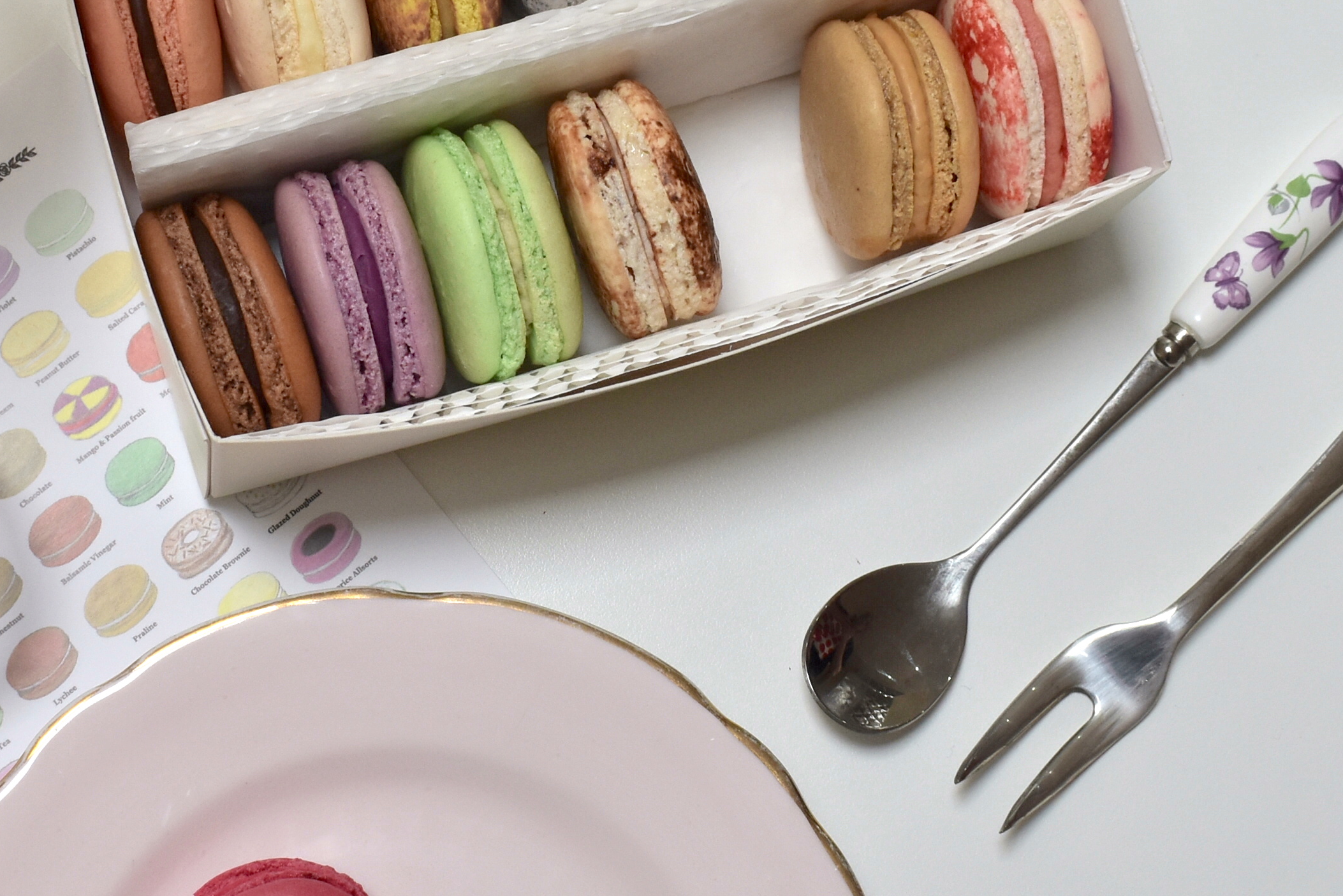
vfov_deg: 17.0
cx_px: 457
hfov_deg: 25.2
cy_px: 338
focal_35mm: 80
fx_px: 2987
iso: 360
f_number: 8
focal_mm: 25
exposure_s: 1/60
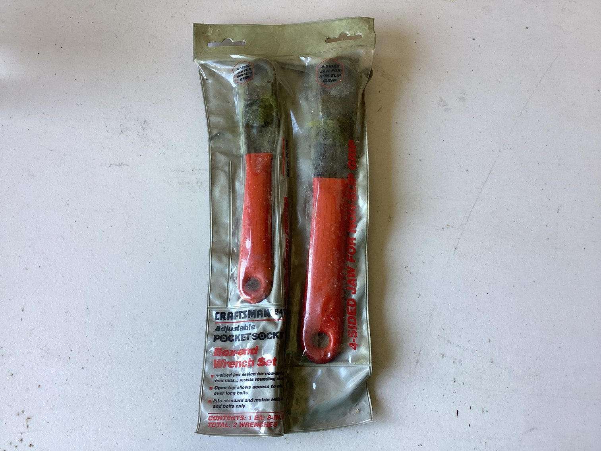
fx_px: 538
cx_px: 300
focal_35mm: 31
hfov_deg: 58.3
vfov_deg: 45.4
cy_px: 226
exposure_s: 1/60
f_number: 2.4
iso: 64
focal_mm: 3.3
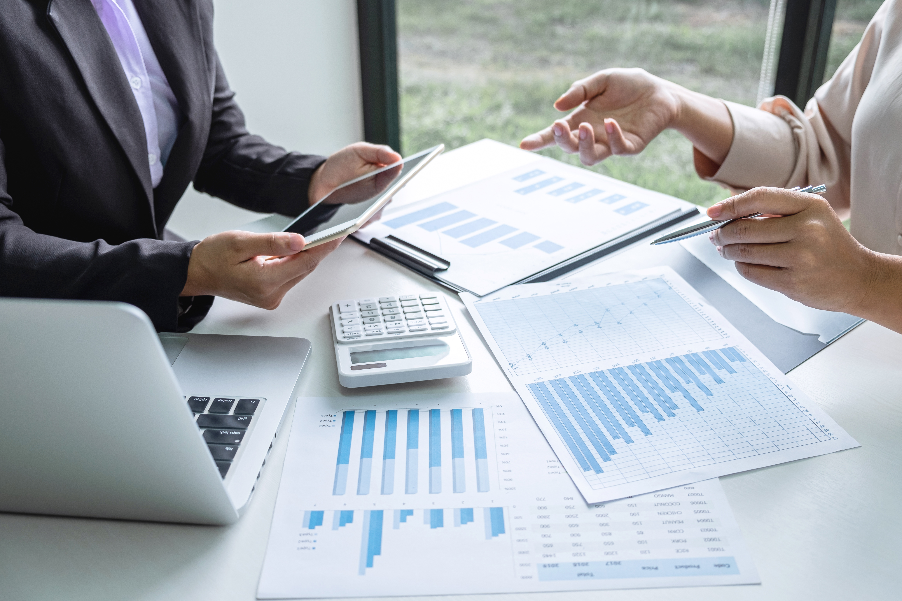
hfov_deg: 50.7
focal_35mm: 38
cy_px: 300
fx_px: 952
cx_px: 451
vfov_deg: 35.1
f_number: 3.2
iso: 200
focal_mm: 25.4
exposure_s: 1/80
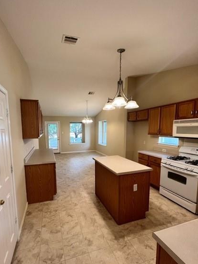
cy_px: 143
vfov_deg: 98.0
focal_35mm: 15
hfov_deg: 81.2
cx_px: 84
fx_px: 114
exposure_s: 1/120
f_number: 1.8
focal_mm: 1.57
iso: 160
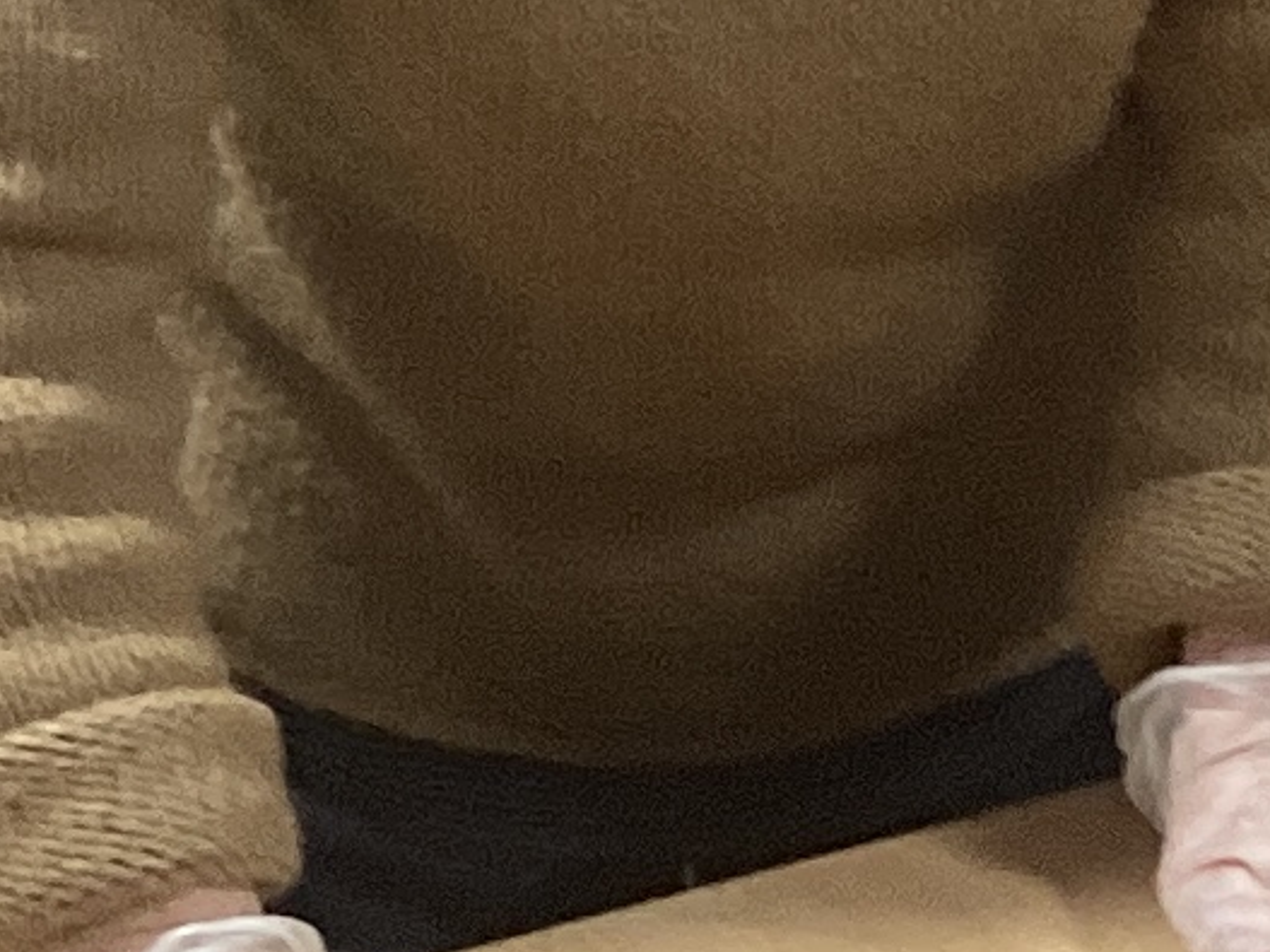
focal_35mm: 192
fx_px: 7043
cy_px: 844
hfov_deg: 10.0
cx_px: 1836
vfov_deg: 7.7
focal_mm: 3.3
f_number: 2.4
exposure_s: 1/60
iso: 200
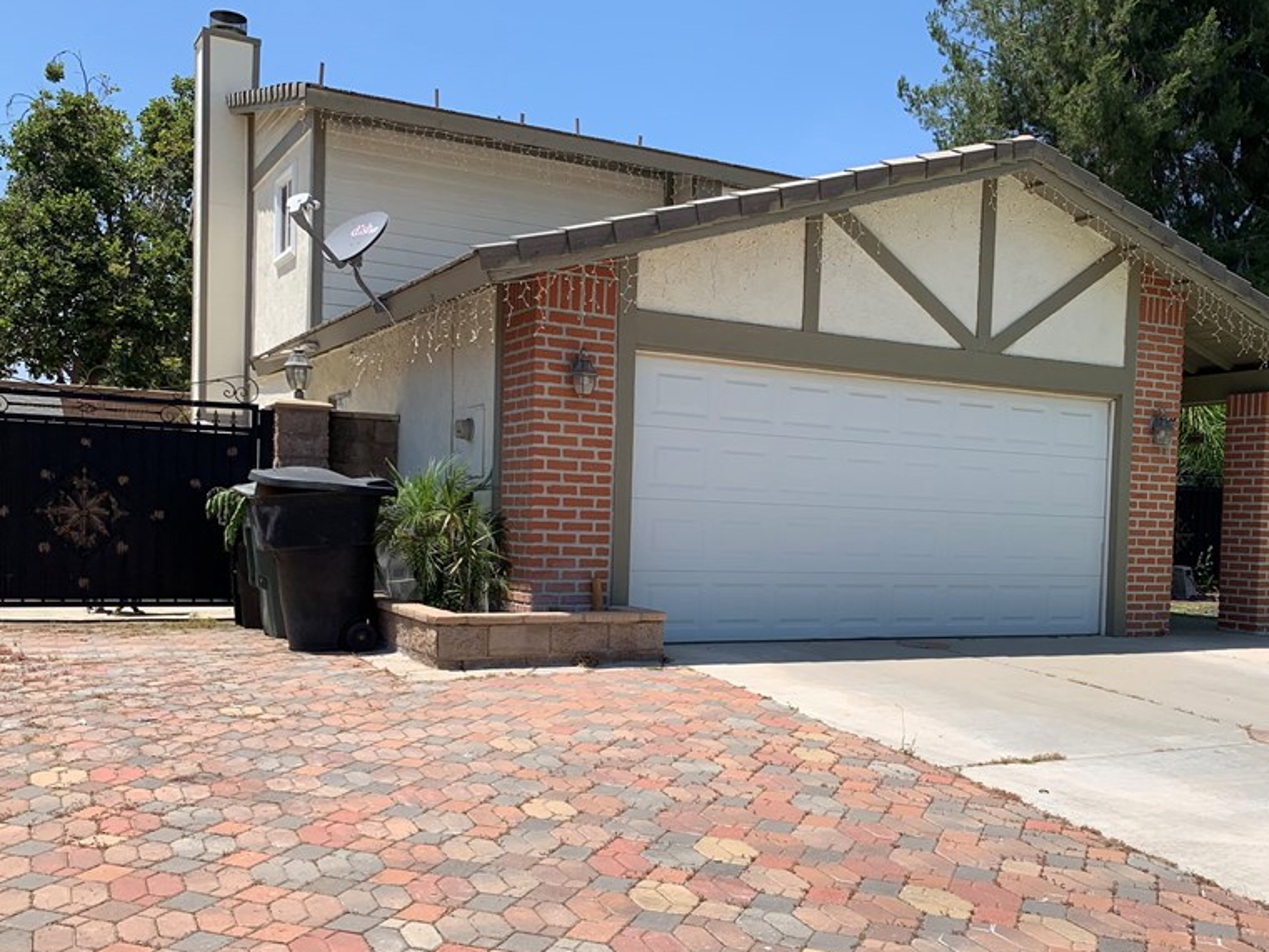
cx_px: 774
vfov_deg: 40.5
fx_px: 1283
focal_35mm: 35
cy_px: 572
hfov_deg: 52.2
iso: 25
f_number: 1.8
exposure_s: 1/2755
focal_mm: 4.25
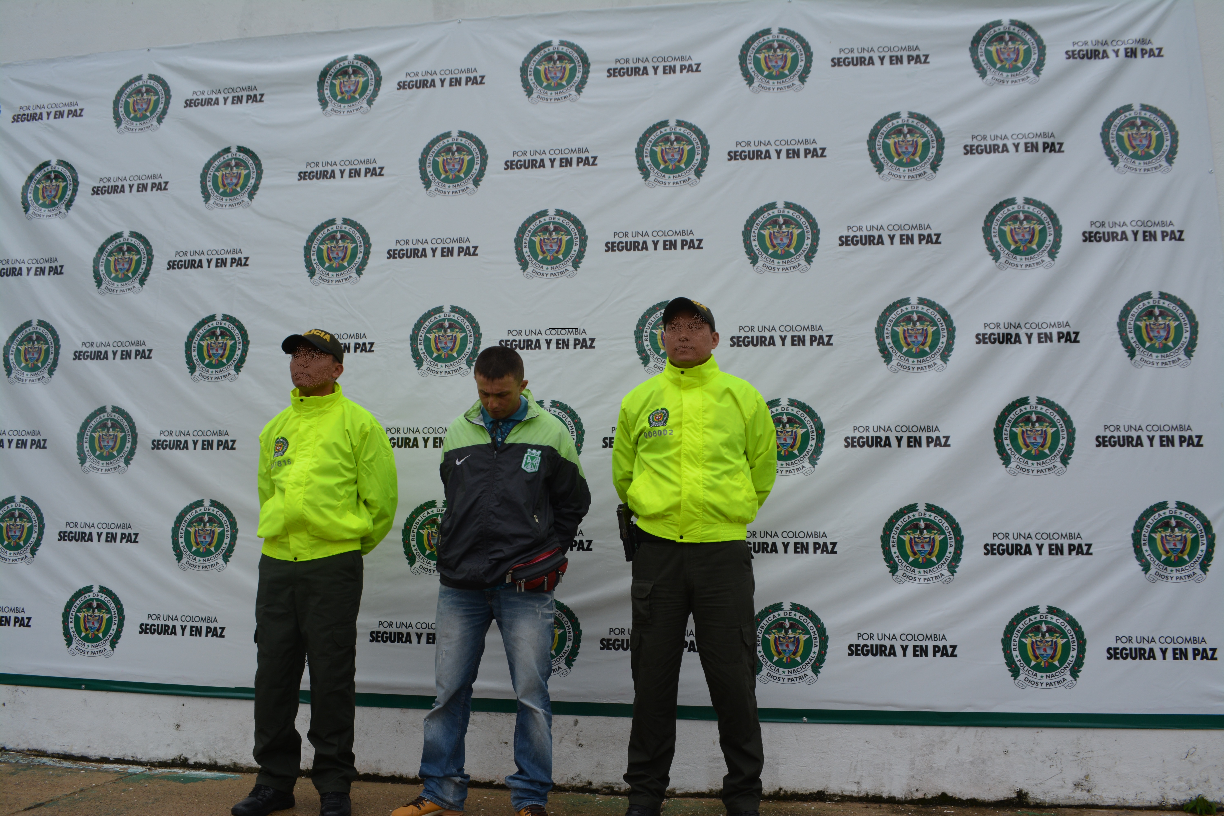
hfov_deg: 67.4
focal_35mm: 27
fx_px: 918
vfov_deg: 47.9
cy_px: 408
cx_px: 612
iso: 200
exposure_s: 1/200
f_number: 7.1
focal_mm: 18
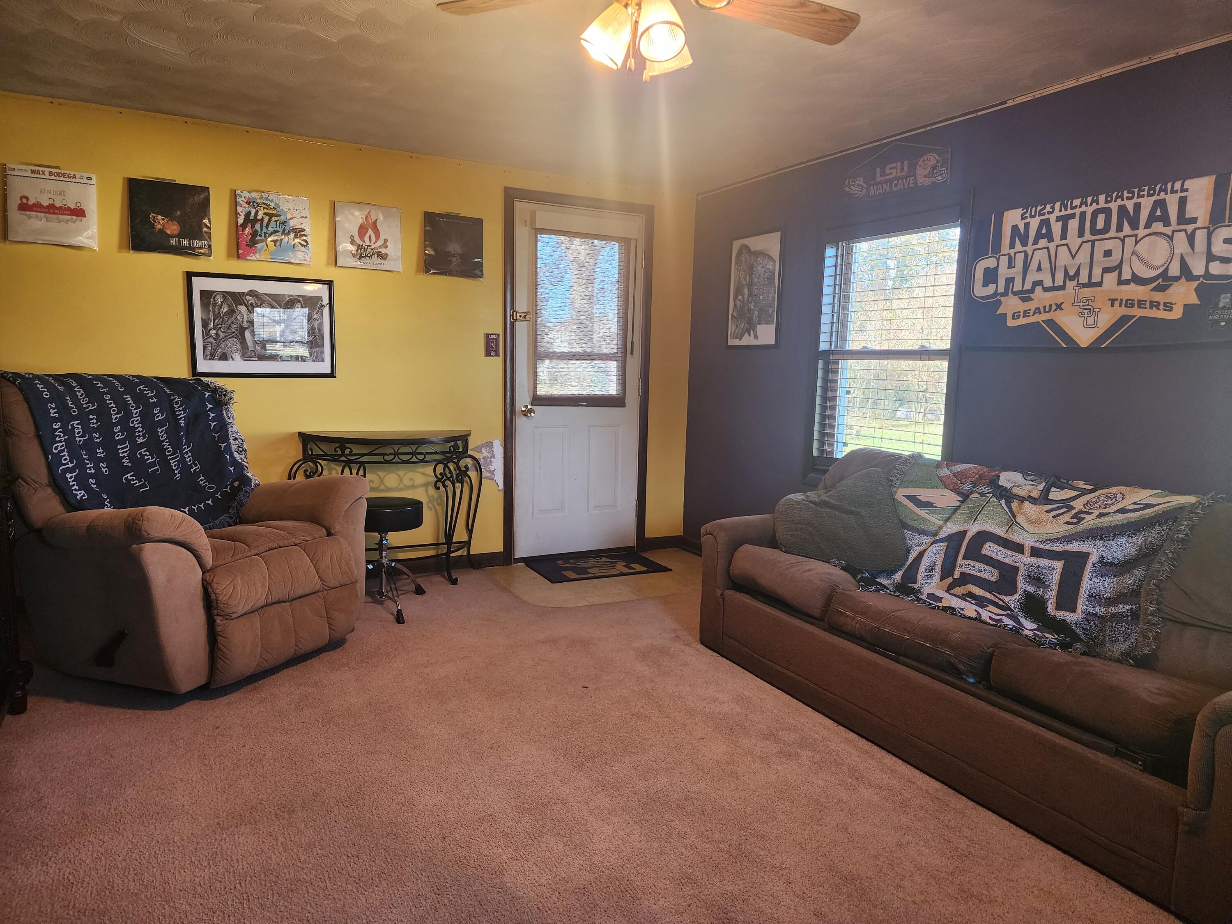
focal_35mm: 23
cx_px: 616
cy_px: 462
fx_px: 819
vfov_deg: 58.9
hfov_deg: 73.9
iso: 320
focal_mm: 6.4
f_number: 1.8
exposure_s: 1/120
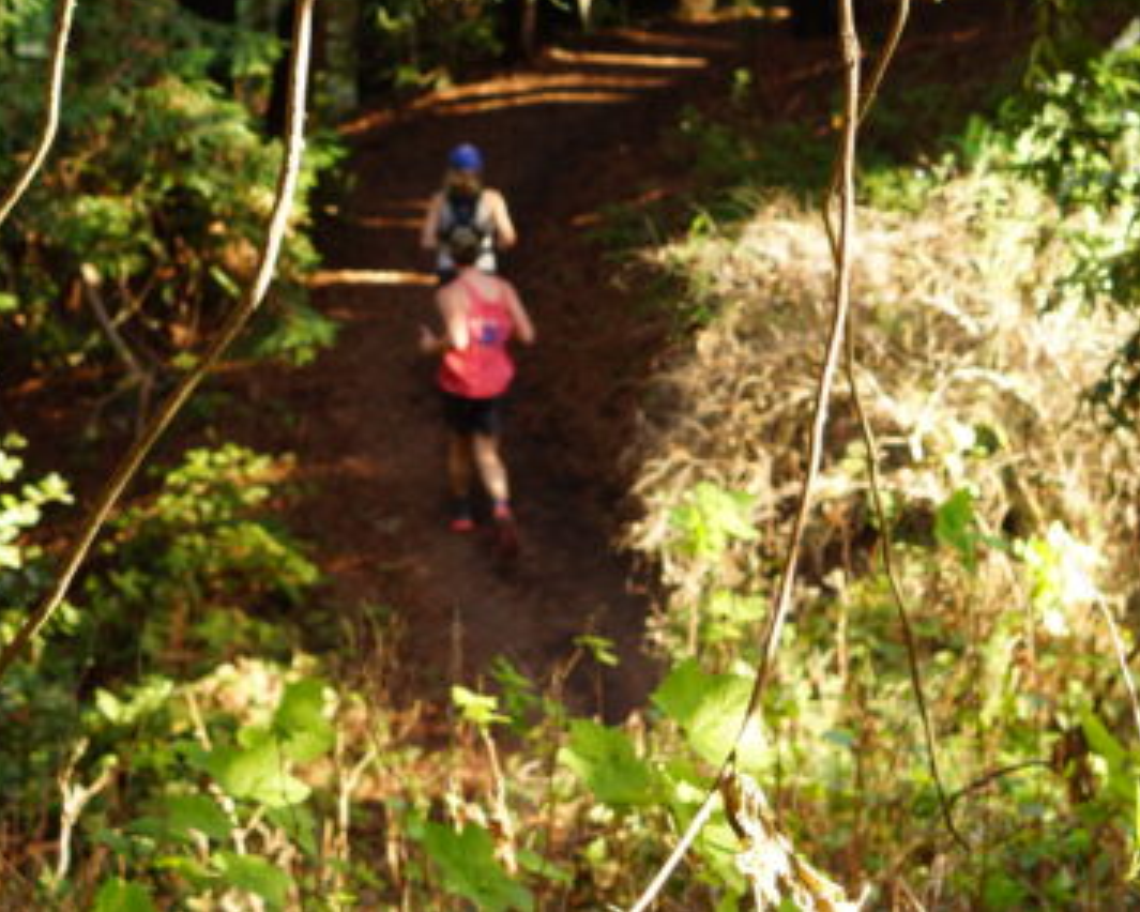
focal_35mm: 139
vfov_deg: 11.1
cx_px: 434
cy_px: 165
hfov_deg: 13.8
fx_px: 4690
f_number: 4
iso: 400
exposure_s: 1/80
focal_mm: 50
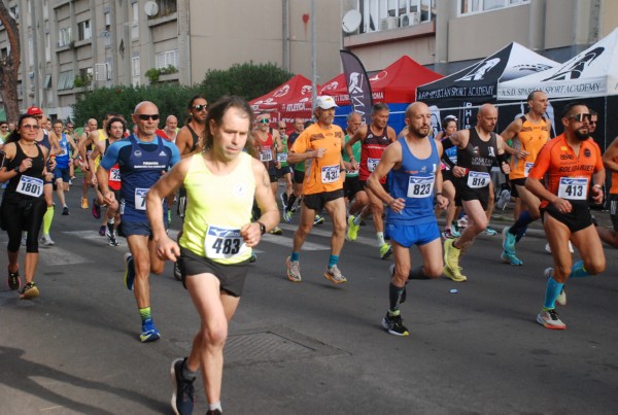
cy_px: 208
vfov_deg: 23.9
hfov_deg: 35.0
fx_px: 981
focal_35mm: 57
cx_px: 309
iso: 1000
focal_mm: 38
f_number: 4.5
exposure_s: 1/1250
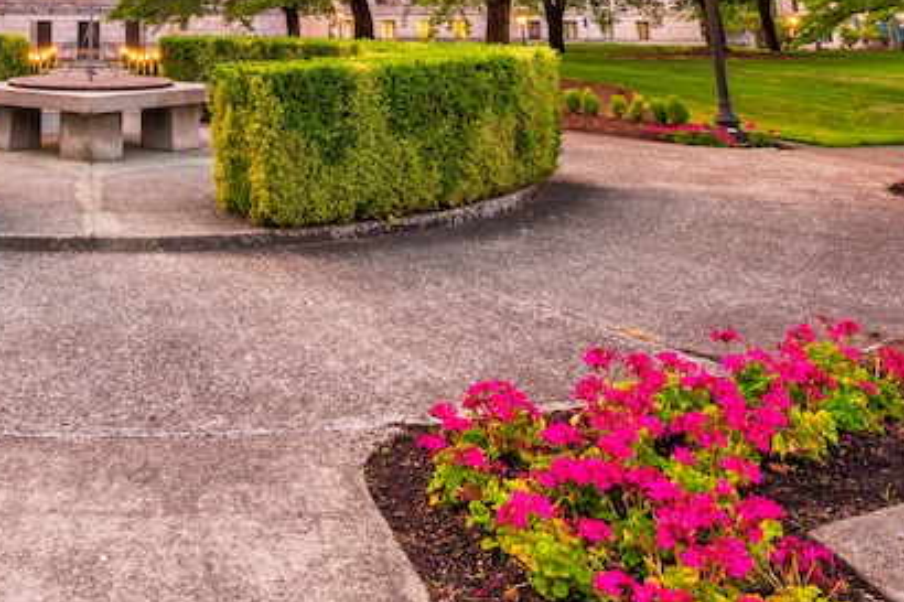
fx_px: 1029
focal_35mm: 41
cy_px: -240
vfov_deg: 26.2
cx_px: 93
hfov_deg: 43.4
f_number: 11
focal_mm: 14
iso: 64
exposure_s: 10
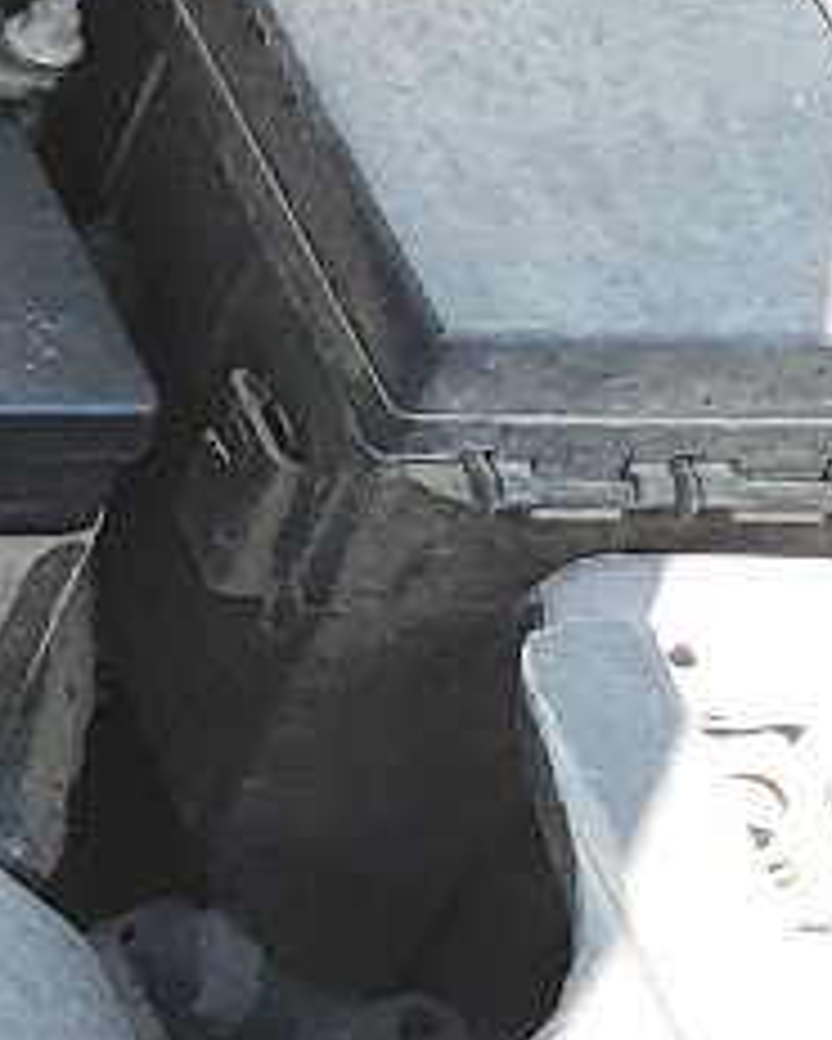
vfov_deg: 10.9
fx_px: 5414
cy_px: 945
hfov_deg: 6.6
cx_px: -2671
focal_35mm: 176
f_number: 1.5
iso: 50
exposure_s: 1/476
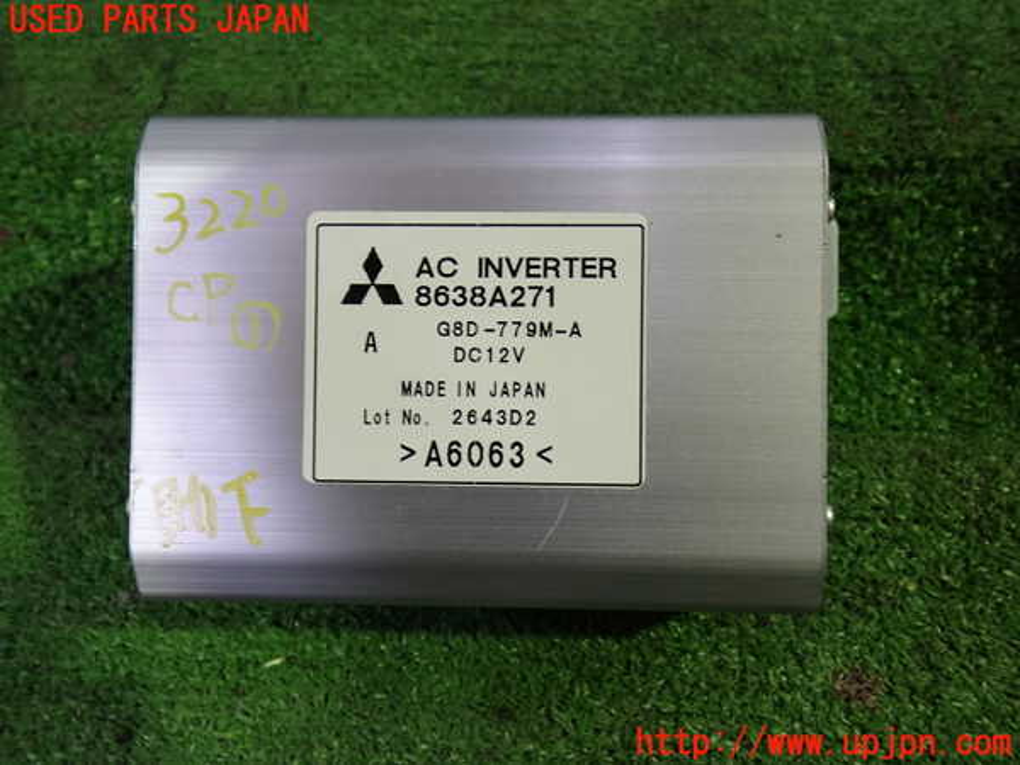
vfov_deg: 46.8
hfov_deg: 60.0
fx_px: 884
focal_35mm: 30
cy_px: 382
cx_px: 510
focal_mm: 5.4
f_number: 2.3
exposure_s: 1/30
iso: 200
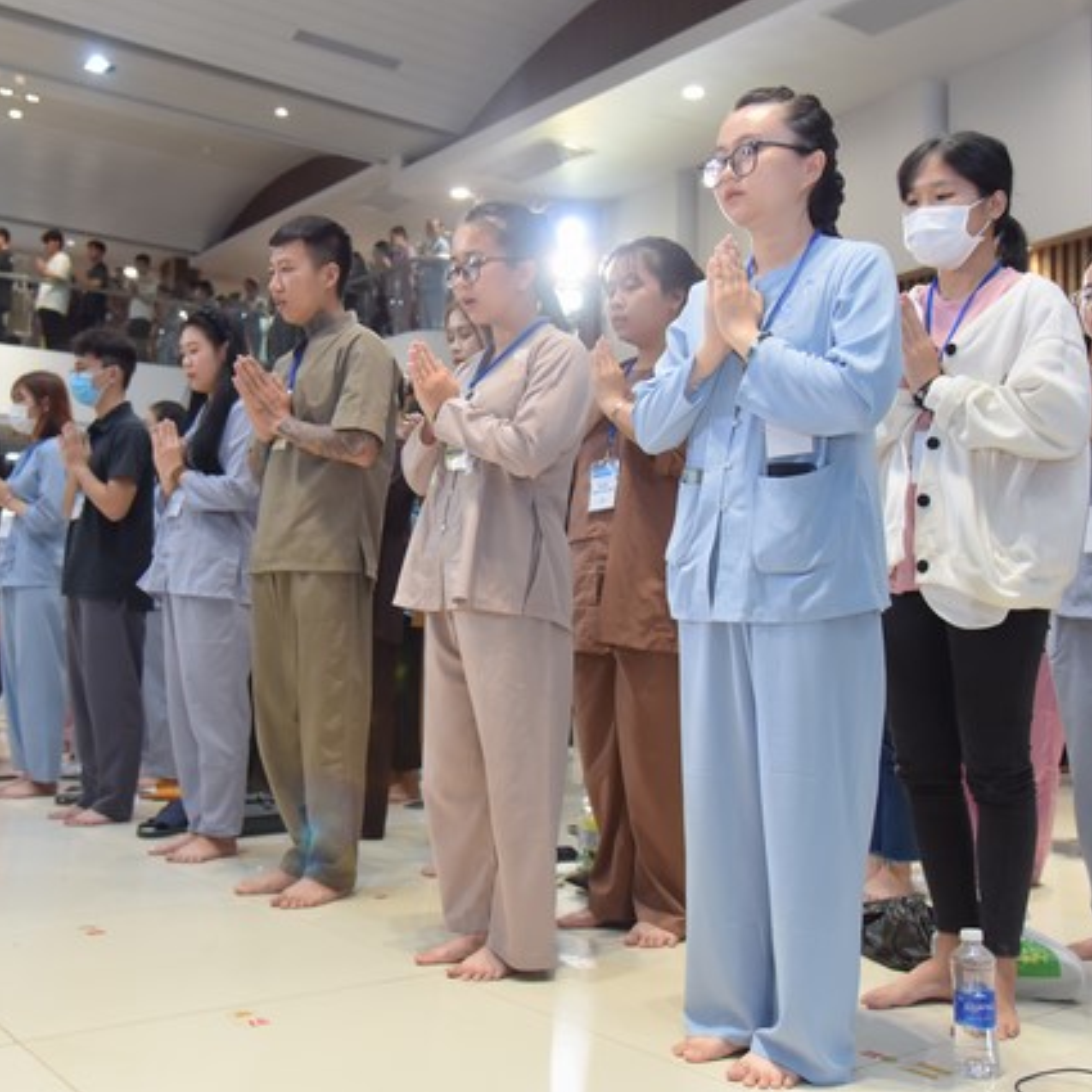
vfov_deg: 42.8
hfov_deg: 42.7
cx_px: 457
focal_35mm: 39
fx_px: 1392
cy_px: 540
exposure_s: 1/160
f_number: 4.5
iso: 1250
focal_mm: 30
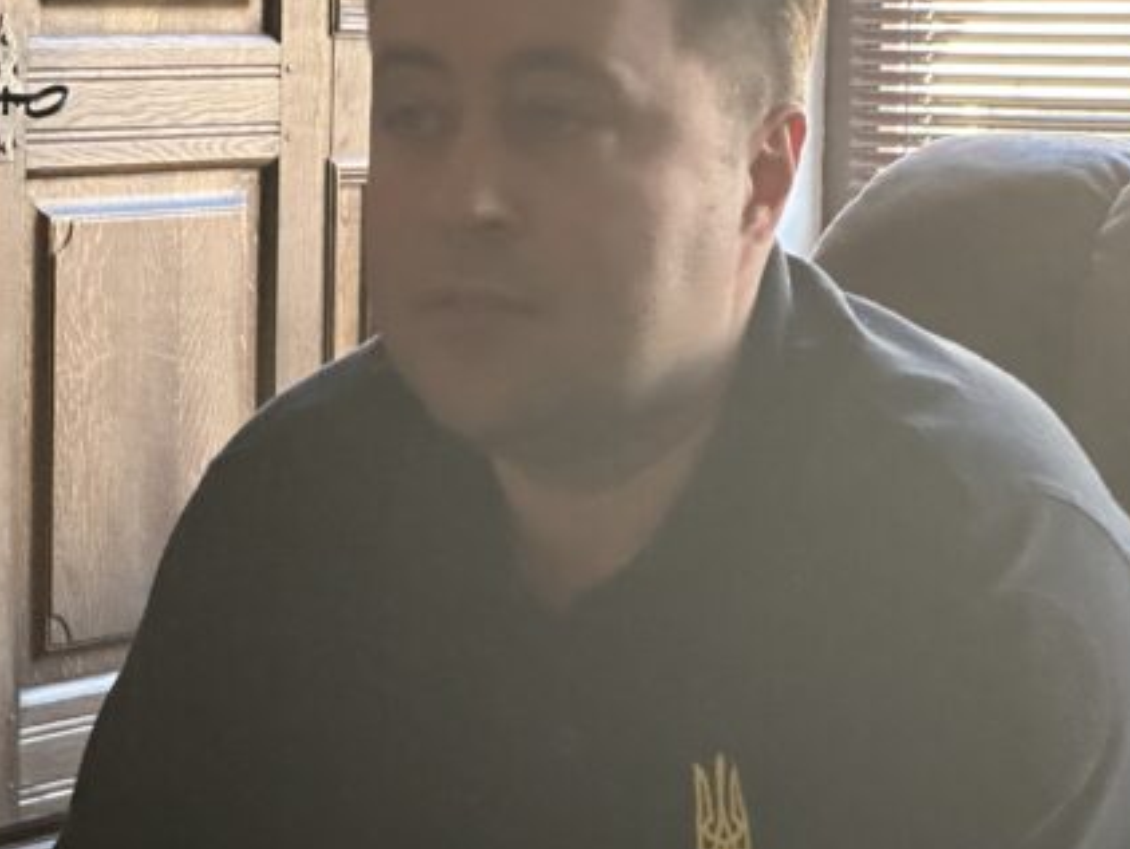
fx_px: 4573
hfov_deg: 14.1
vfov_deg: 10.6
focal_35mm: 140
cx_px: 356
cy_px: 592
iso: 500
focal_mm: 9
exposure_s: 1/60
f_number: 2.8
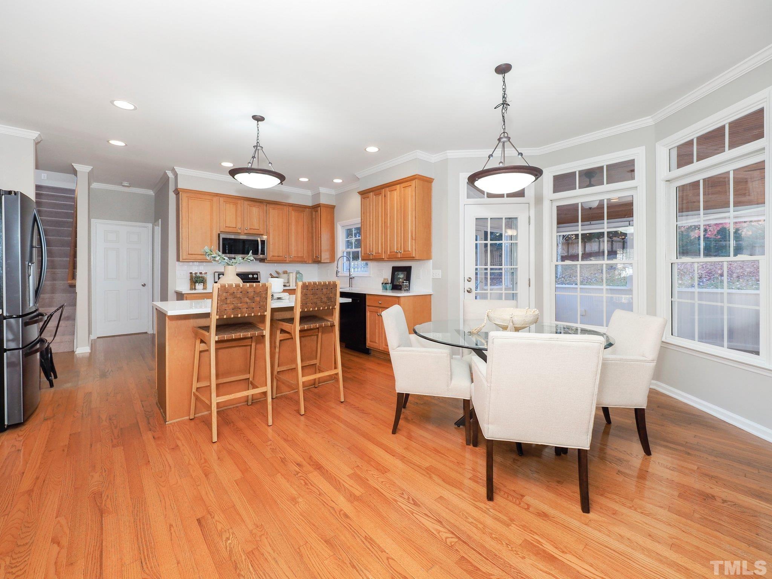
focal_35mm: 14
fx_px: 312
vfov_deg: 85.7
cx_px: 386
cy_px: 290
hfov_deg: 102.1
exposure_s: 1/20
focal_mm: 7
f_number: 5
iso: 100
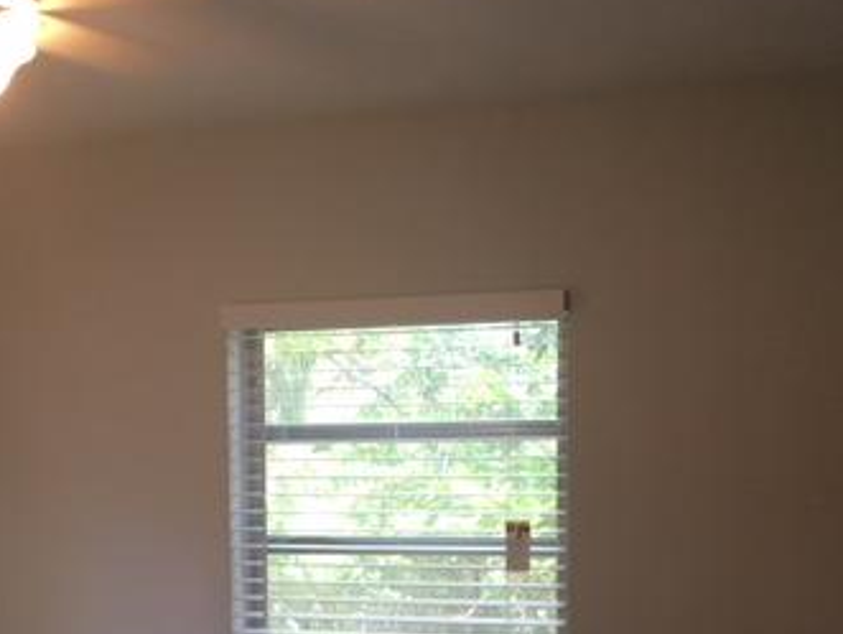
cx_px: 438
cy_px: 575
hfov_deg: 34.3
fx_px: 1365
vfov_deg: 25.3
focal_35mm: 56
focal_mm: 4.15
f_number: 2.2
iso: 40
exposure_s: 1/30
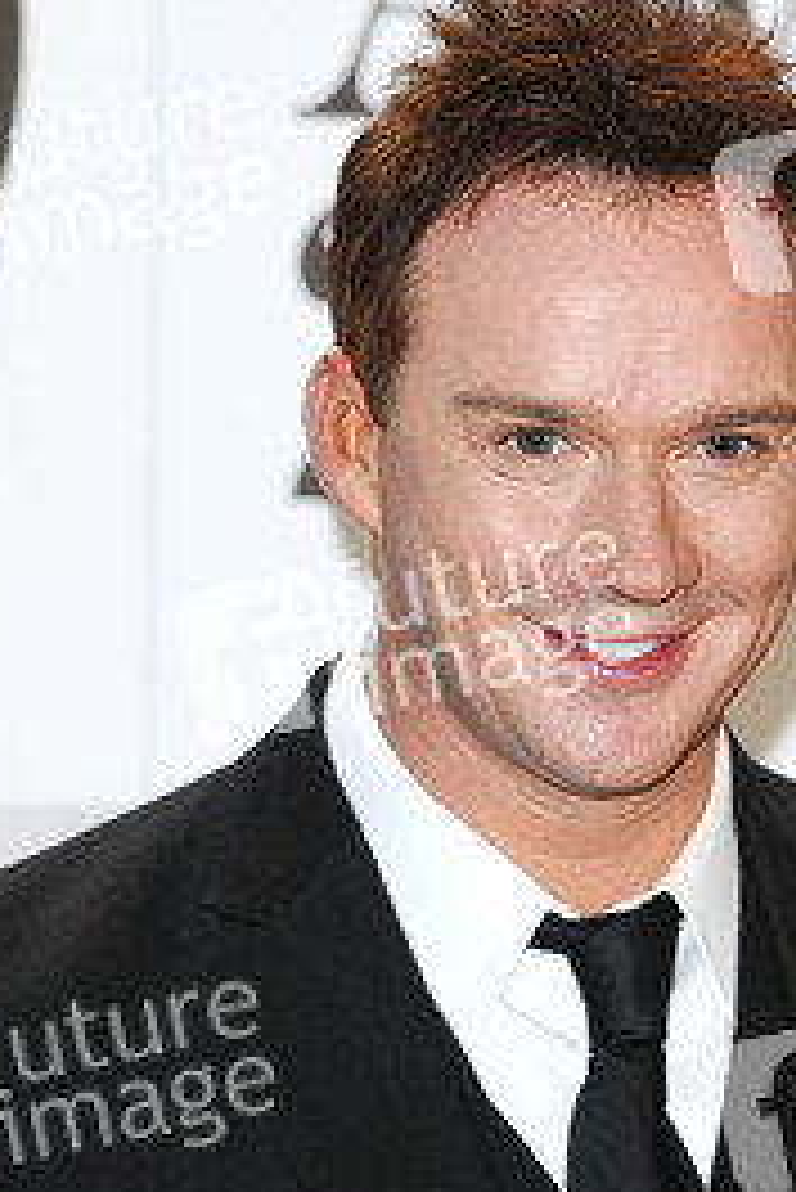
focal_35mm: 328
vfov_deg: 6.3
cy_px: 864
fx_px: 10855
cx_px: 537
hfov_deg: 4.2
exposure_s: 1/250
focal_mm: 145
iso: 320
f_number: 4.5
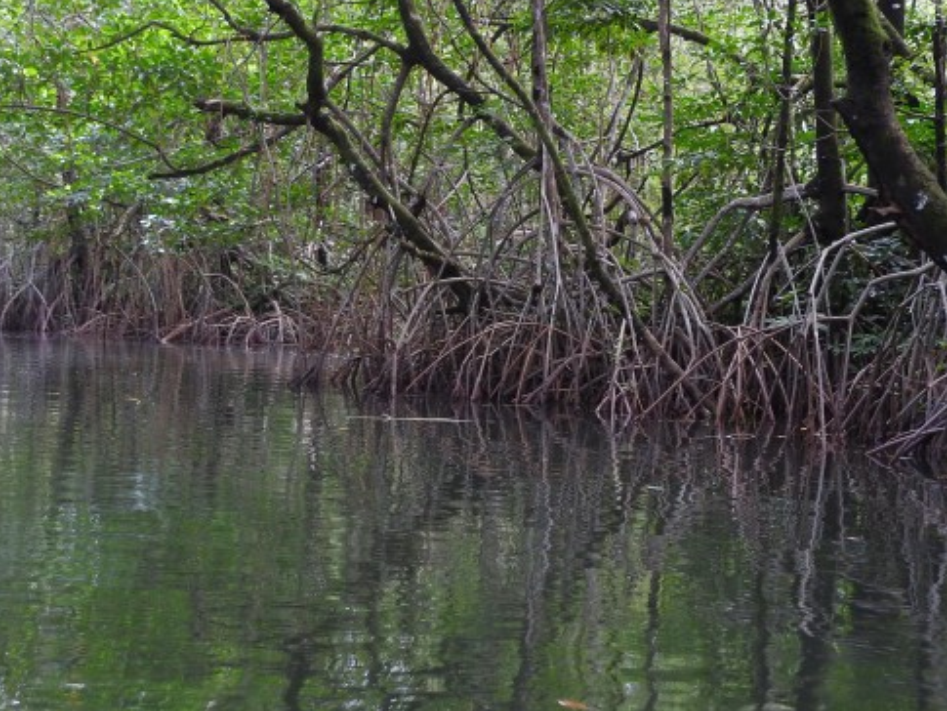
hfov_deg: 29.3
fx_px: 1806
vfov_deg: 22.3
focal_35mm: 66
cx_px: 400
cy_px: 332
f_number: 3.8
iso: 140
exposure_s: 1/30
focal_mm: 7.2
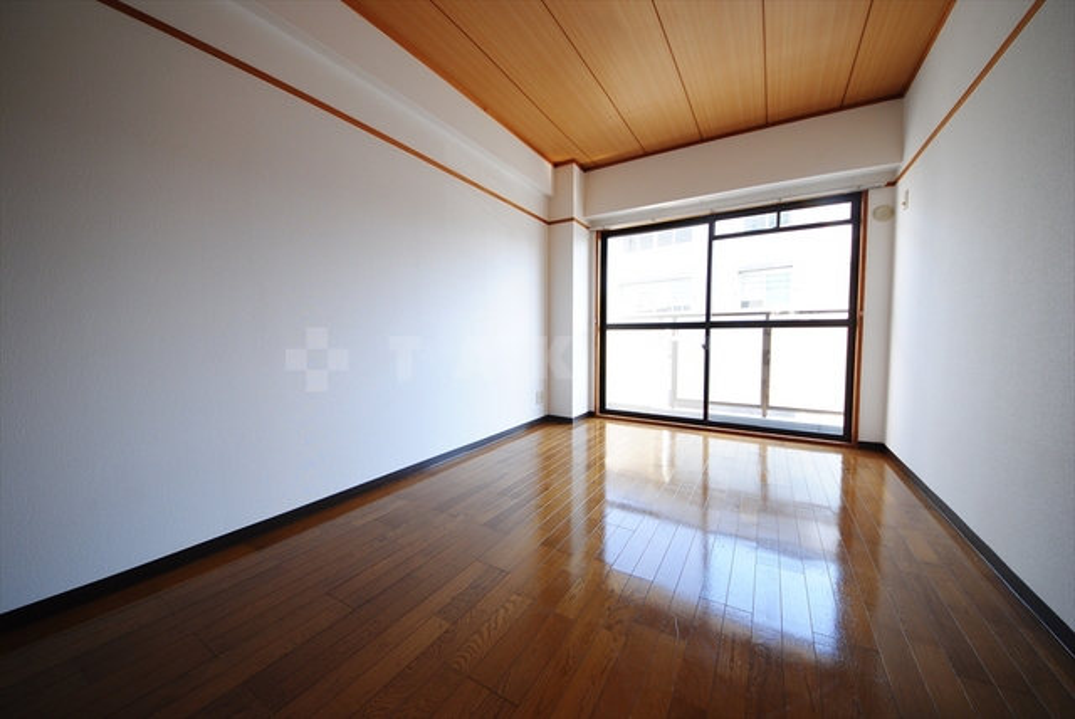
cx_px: 538
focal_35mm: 12
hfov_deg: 112.6
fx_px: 359
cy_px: 360
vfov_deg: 90.1
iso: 100
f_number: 4.5
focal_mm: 8
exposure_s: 1/30
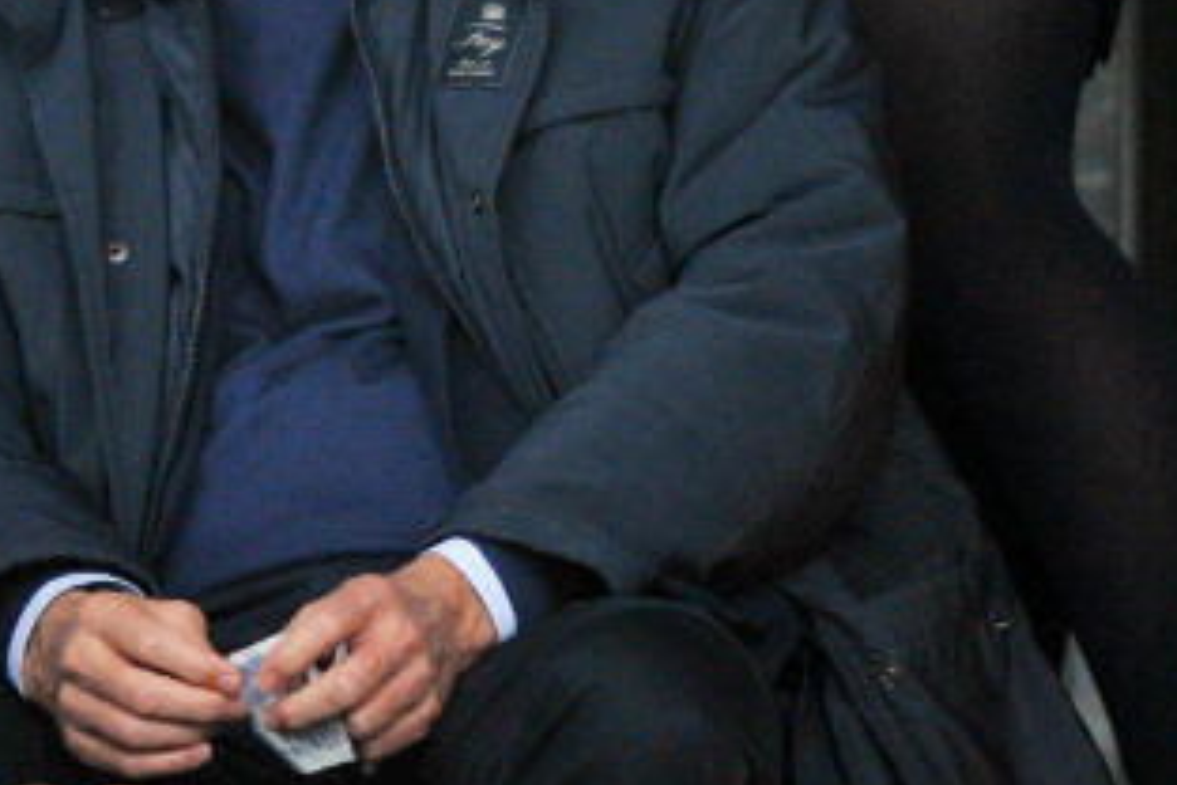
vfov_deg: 1.7
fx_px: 26840
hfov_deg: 2.5
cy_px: 58
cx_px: 19
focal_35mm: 821
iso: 1600
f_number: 2.8
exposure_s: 1/640
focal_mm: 400
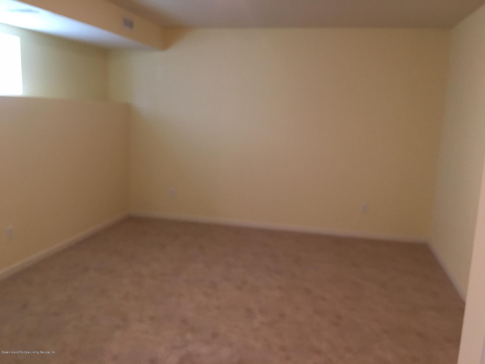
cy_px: 182
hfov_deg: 61.7
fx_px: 406
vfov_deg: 48.2
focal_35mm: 29
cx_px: 242
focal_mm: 4.15
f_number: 2.2
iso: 200
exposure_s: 1/24
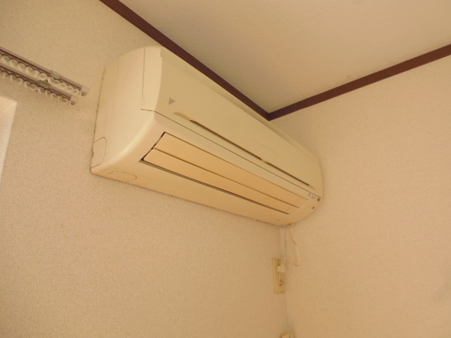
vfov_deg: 56.8
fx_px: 313
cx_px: 226
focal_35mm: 24
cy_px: 169
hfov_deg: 71.6
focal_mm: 4.3
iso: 160
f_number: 2.8
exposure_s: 1/60
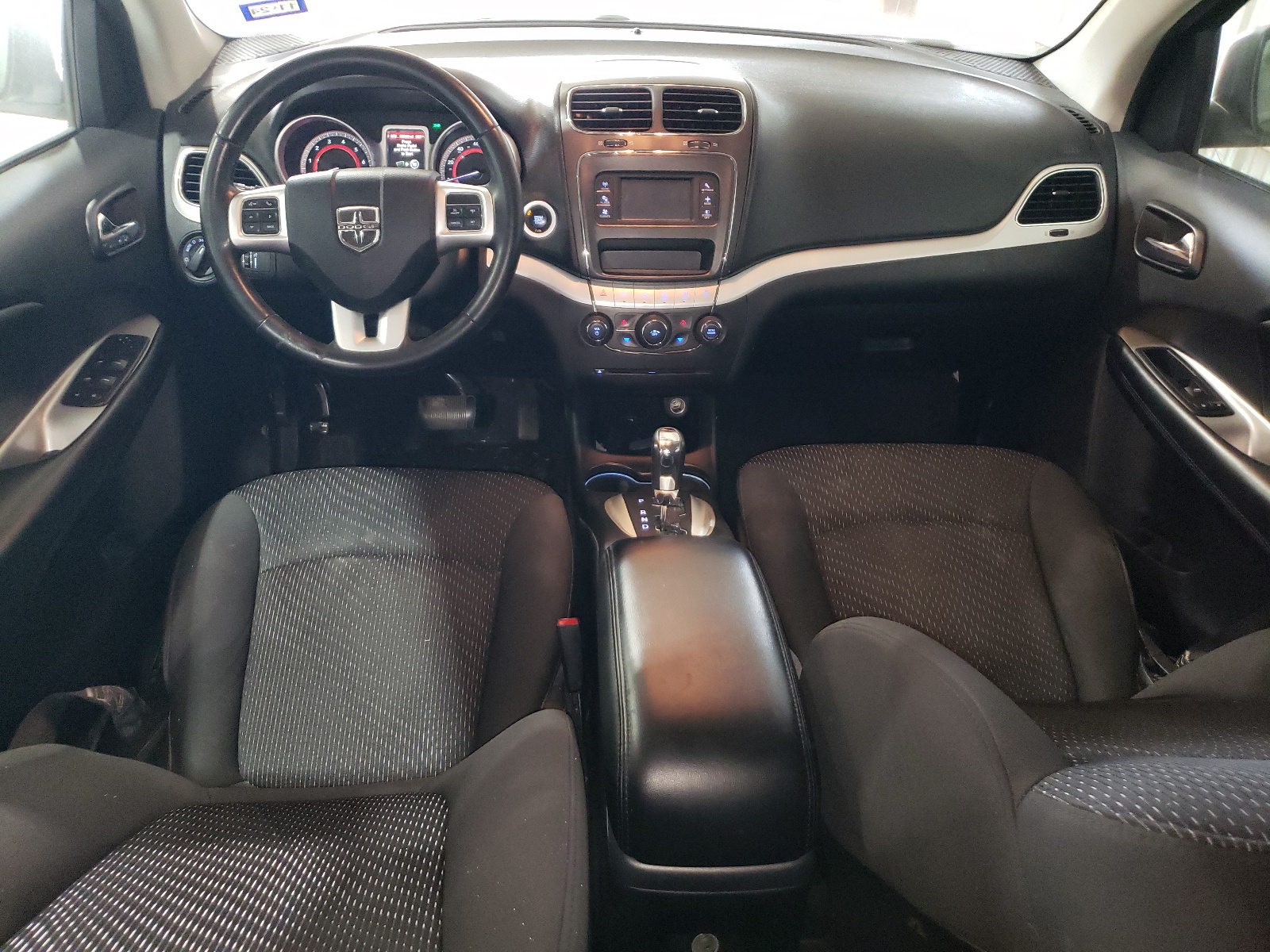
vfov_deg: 53.1
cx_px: 635
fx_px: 954
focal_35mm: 26
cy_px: 476
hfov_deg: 67.3
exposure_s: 1/24
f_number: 1.5
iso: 388
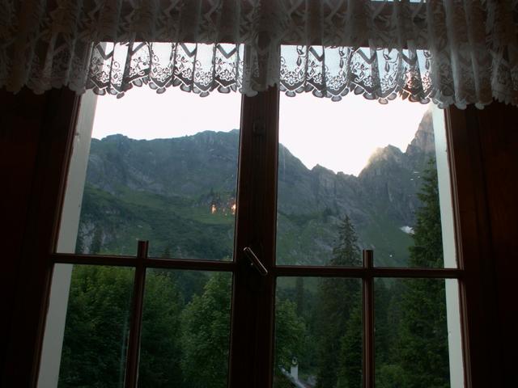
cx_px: 259
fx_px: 524
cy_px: 194
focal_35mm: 35
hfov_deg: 52.6
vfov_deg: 40.7
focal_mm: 5.86
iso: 50
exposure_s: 1/40
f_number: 3.2
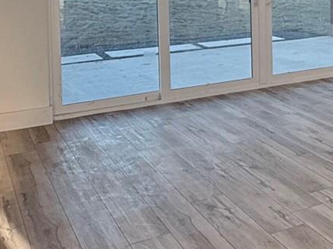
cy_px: -43
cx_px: 467
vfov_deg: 20.6
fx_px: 645
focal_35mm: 67
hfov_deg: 24.2
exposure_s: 1/120
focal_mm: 2.22
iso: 100
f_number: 2.2
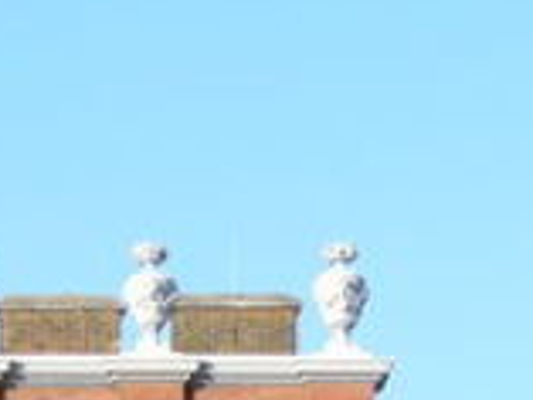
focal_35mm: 282
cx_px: 34
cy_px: 915
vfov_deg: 5.1
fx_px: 4345
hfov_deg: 7.0
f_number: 6.2
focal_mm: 9.9
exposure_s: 1/125
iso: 80
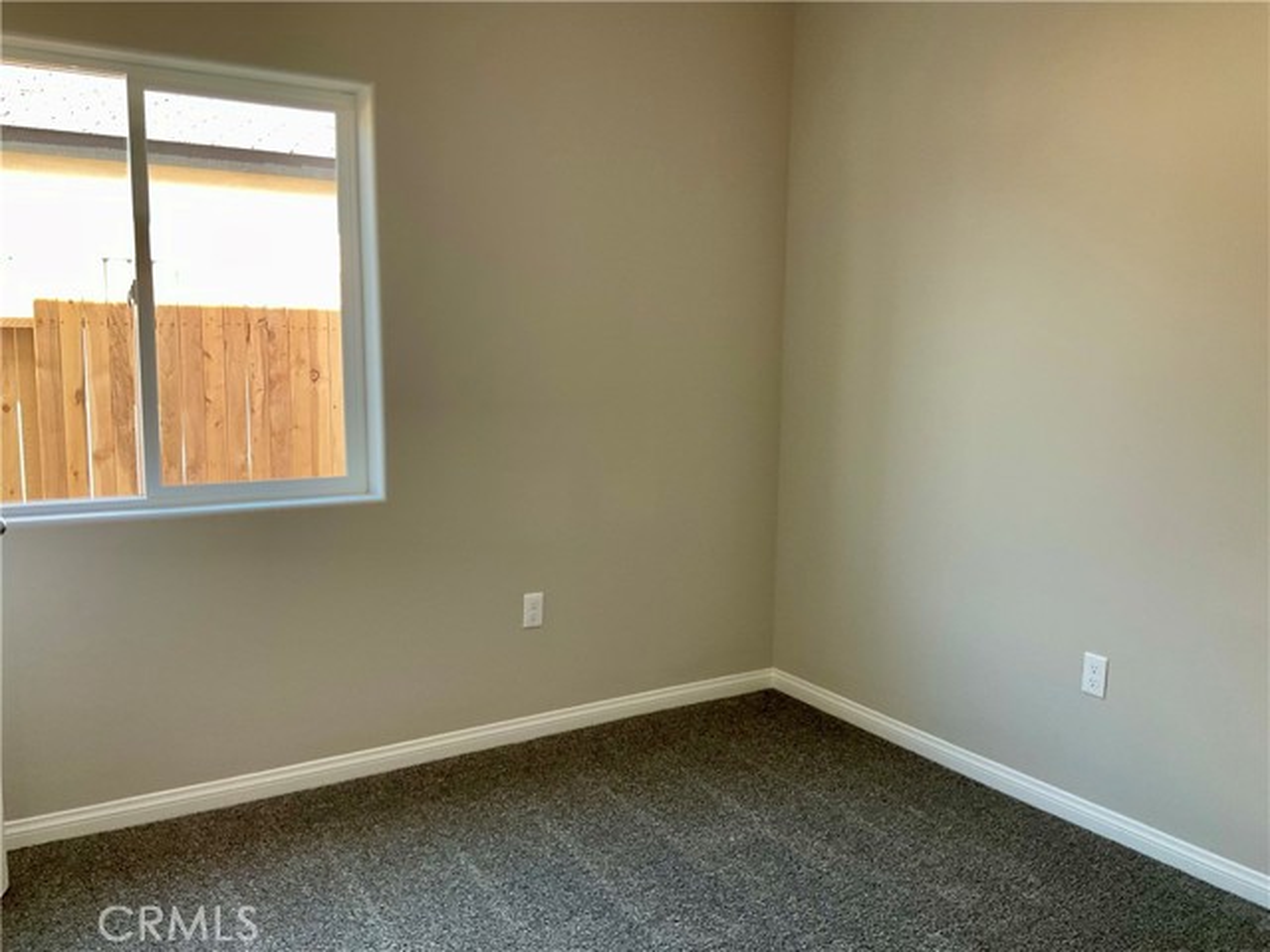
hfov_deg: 61.7
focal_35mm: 29
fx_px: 1064
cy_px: 476
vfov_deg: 48.2
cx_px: 635
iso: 50
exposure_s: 1/60
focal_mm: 3
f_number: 1.8
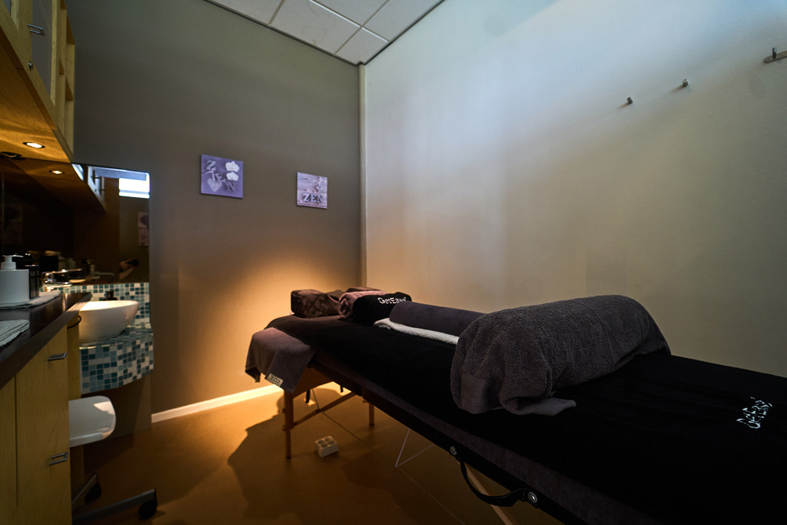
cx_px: 394
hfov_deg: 104.2
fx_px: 306
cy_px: 262
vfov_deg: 81.2
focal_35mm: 14
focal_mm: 14
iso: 2500
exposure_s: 1/60
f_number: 2.8
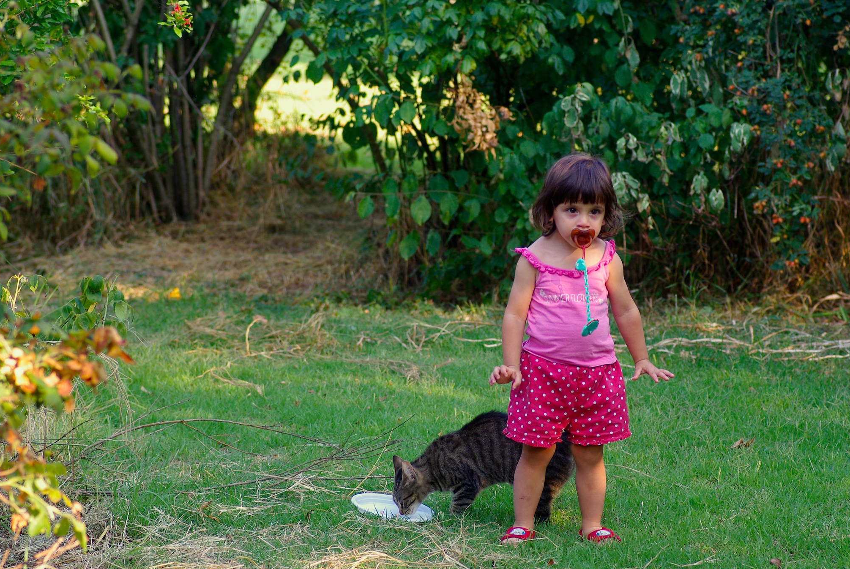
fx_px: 4232
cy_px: 285
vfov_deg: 7.7
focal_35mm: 179
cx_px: 495
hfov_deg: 11.5
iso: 200
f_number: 4.5
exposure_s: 1/160
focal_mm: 100
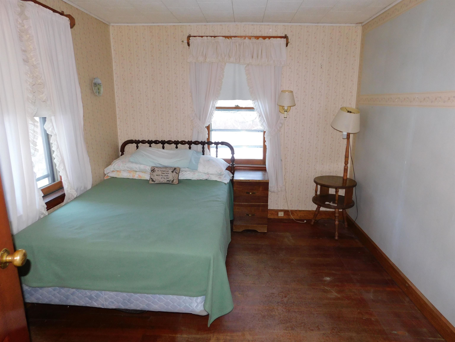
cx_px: 228
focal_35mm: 23
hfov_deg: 73.9
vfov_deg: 58.9
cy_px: 171
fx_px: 302
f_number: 3
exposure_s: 1/30
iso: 200
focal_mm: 4
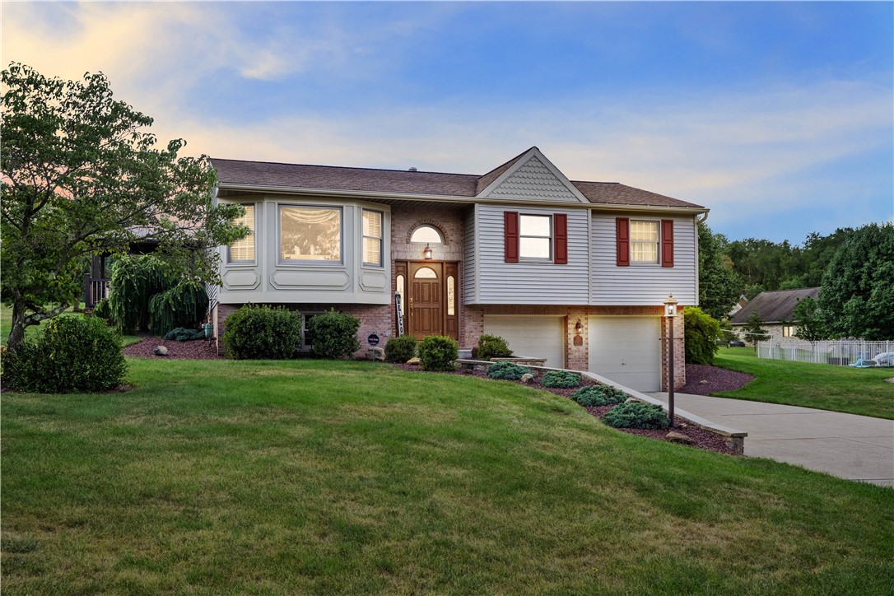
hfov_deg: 58.7
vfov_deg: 41.1
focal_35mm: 32
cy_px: 298
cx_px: 447
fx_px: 795
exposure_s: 1/640
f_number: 8
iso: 2000
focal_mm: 32
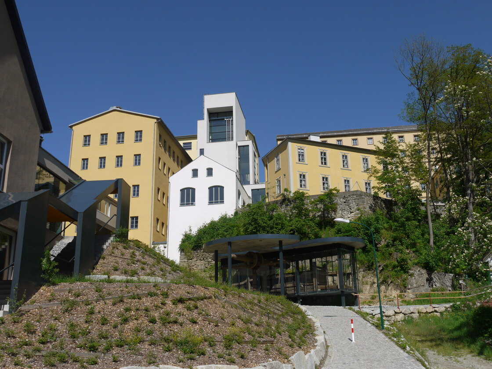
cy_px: 184
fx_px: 512
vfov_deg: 39.7
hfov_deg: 51.4
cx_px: 246
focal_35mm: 36
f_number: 7.1
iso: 100
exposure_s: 1/800
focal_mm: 18
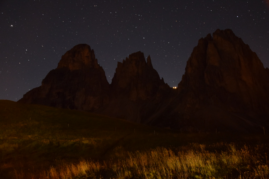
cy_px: 90
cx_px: 134
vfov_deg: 36.9
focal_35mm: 36
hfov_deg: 53.1
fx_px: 269
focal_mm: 24
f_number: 3.8
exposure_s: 25
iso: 2500
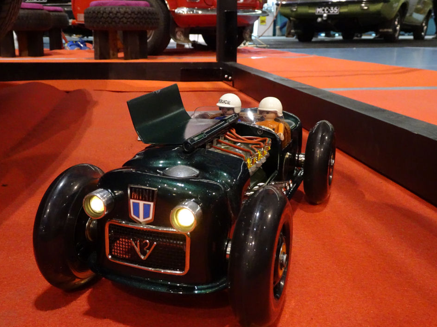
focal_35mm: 37
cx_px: 193
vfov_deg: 38.6
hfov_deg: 50.0
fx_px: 467
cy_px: 156
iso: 800
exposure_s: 1/25
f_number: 3.5
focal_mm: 4.92
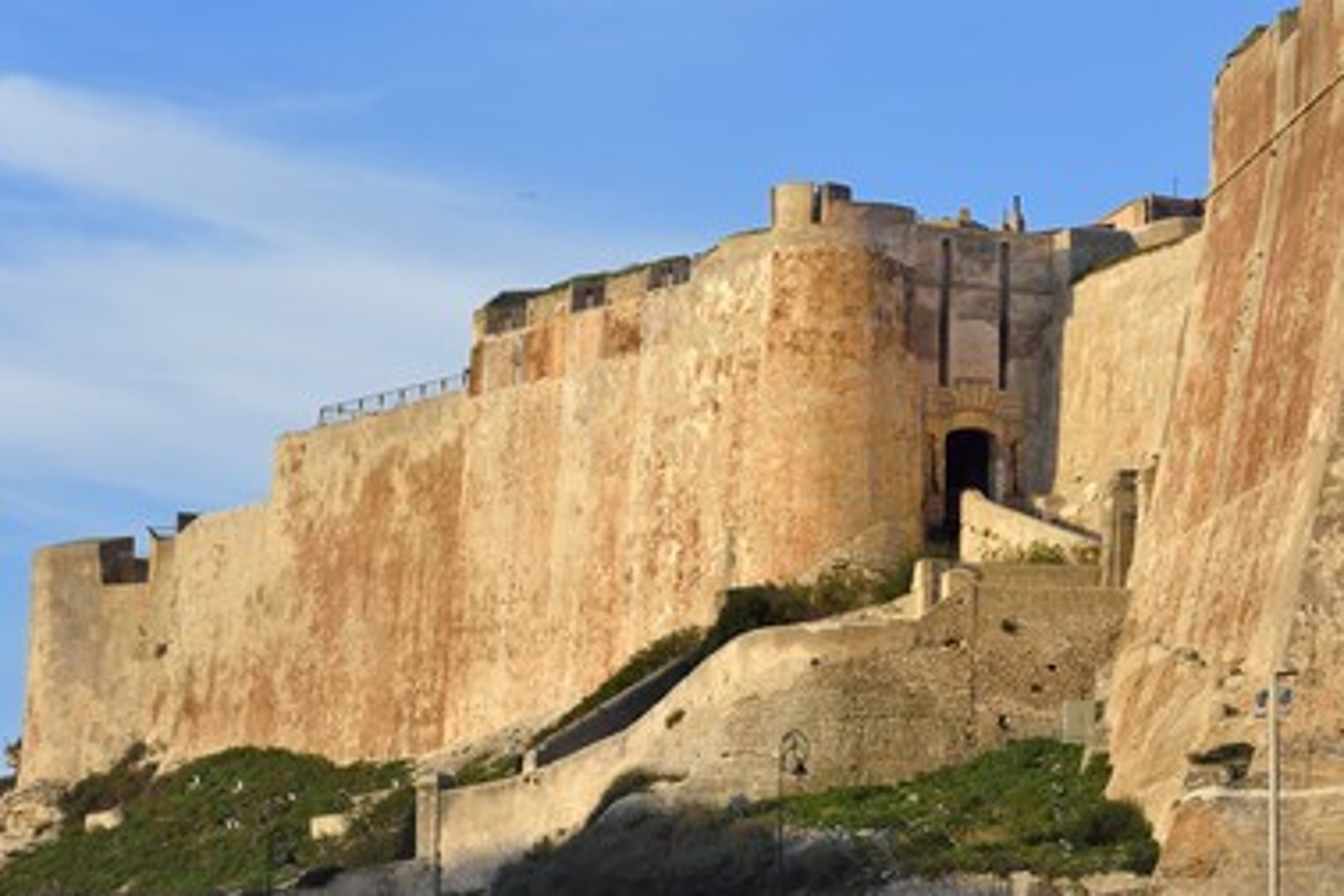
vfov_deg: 6.2
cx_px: 676
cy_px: 491
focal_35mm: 222
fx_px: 8287
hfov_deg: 9.3
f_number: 16
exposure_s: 1/250
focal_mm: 200
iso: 400
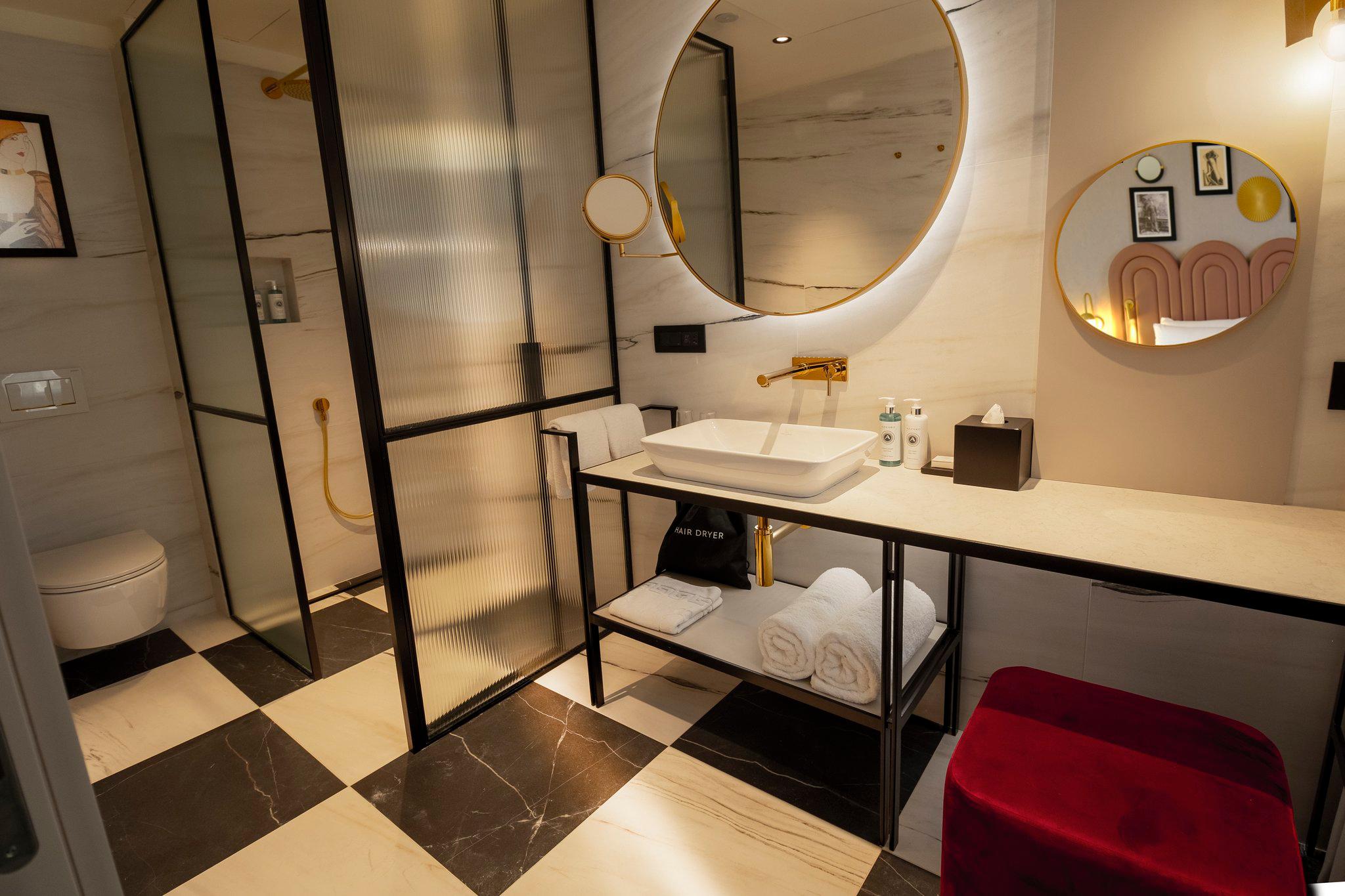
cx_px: 672
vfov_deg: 77.3
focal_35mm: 15
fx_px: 560
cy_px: 448
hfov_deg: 100.4
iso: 1000
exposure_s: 1/125
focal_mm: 10
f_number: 4.5
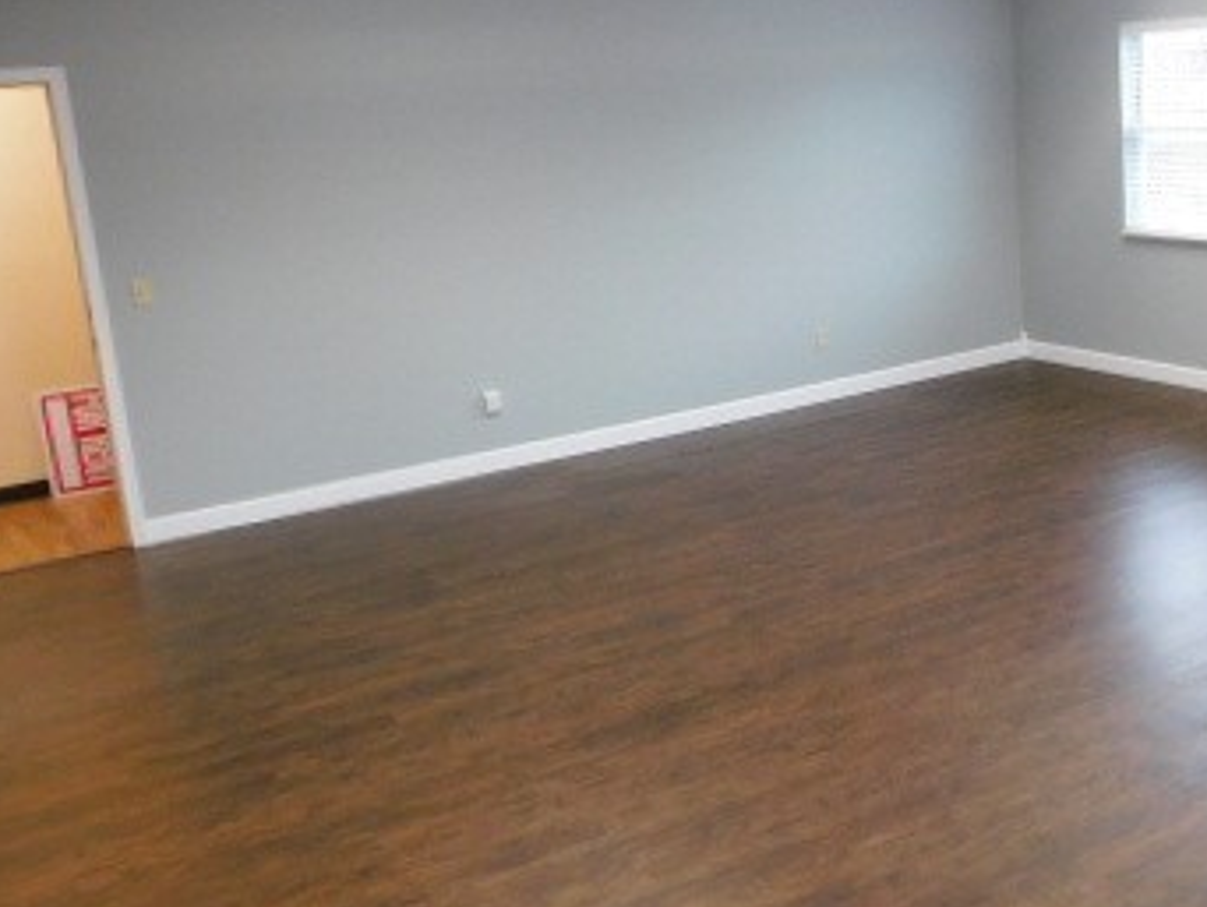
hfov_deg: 42.6
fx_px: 1500
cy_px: 431
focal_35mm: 43
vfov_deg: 33.6
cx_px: 886
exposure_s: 1/30
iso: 220
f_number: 3
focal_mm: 4
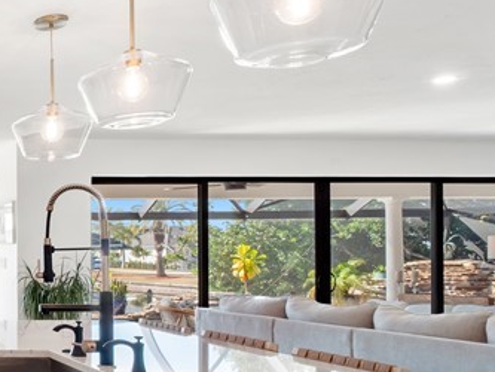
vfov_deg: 33.1
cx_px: -174
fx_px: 615
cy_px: 265
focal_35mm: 43
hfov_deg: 31.6
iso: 200
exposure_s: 1/6
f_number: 7.1
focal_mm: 7
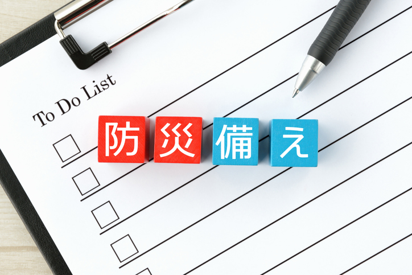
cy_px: 138
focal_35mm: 70
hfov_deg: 28.8
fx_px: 801
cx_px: 206
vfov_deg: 19.5
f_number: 13
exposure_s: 1/60
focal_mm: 70
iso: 640
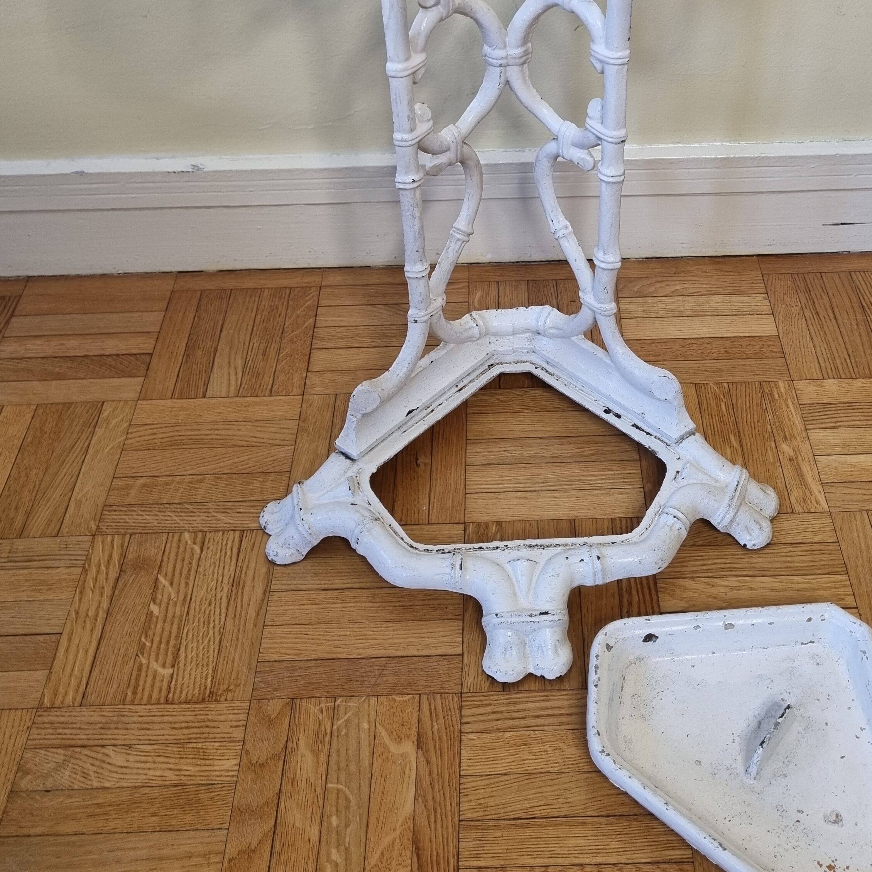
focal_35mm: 41
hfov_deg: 40.7
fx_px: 1168
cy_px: 218
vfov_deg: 39.8
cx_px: 522
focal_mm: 5.4
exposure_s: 1/100
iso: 125
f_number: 1.8
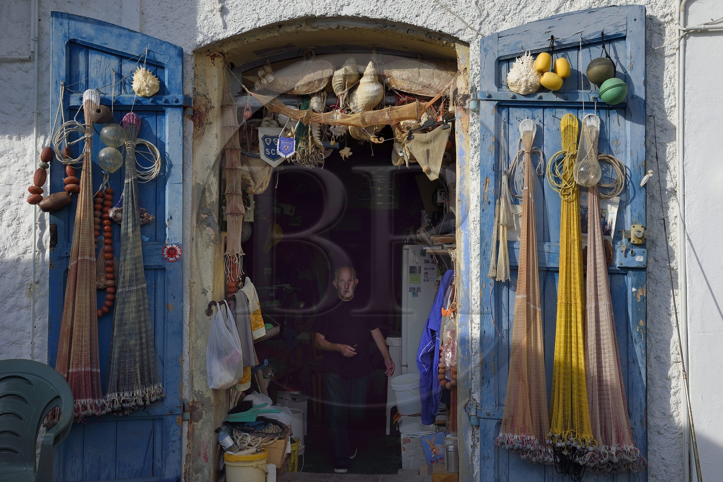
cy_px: 241
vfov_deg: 35.0
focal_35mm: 38
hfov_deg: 50.7
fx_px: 763
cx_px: 362
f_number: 11
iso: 200
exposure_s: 1/200
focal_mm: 38
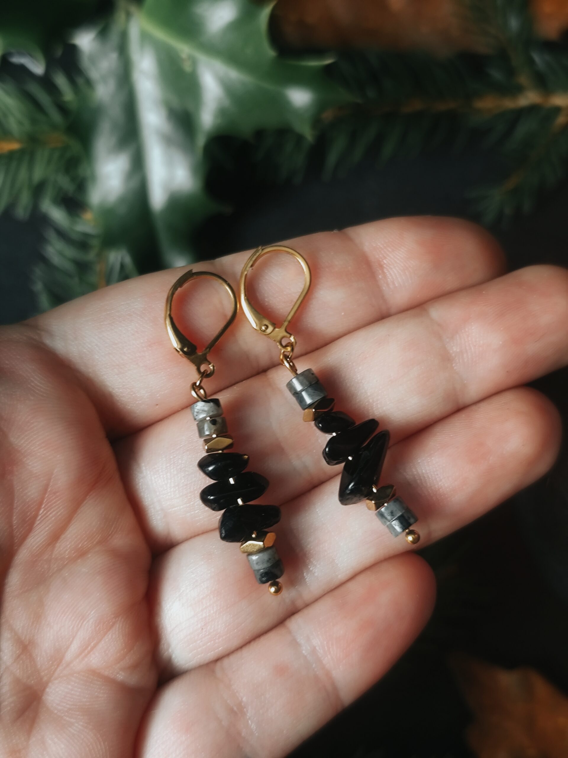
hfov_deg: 31.5
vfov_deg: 41.2
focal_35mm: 46
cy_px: 379
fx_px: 1006
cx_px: 284
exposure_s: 1/25
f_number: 1.65
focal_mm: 6.19
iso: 400
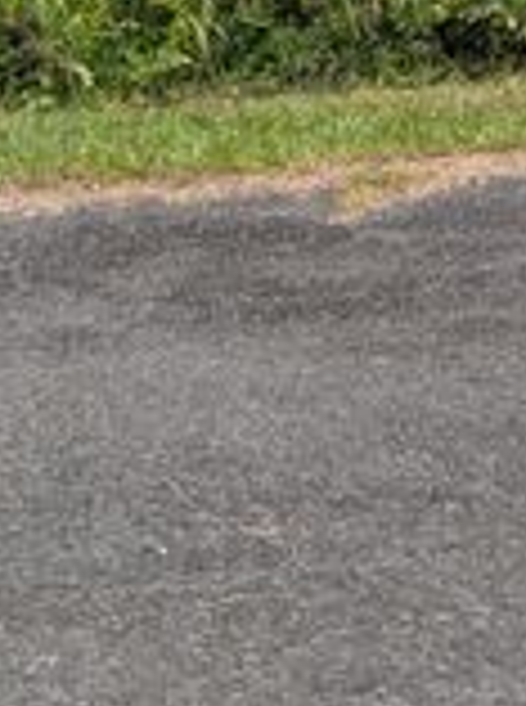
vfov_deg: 15.2
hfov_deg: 12.6
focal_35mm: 115
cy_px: -506
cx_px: 571
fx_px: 2340
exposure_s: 1/1114
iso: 46
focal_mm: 4.38
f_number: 1.73
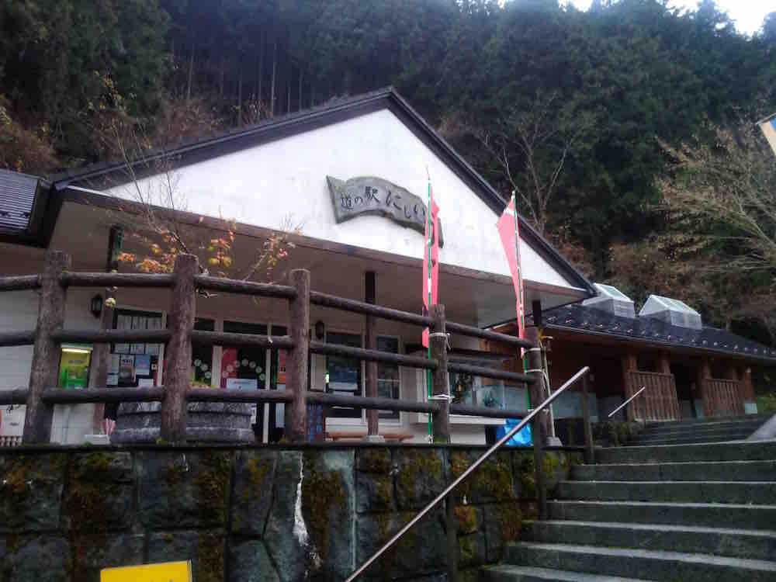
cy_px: 291
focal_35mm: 27
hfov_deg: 65.3
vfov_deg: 51.4
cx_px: 388
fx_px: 605
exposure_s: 1/33.3
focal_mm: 2.87
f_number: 2.4
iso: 125
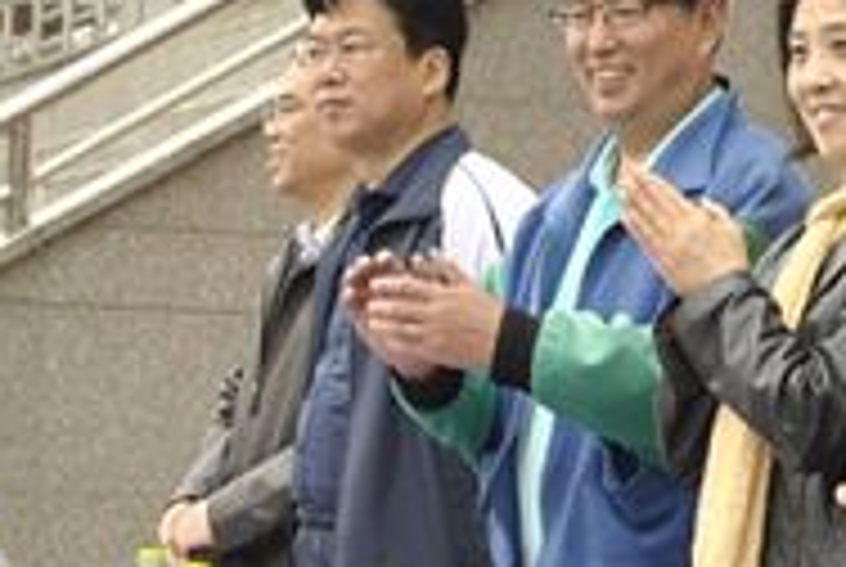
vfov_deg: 8.4
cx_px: 1251
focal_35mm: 163
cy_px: 214
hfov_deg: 12.0
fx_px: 3836
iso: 200
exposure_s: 1/160
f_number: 4.8
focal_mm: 32
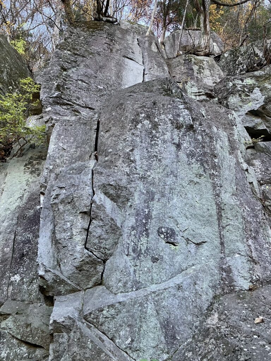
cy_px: 180
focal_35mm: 28
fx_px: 292
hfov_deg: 49.7
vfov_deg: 63.4
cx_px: 136
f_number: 1.8
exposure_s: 1/85
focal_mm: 3.99
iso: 80
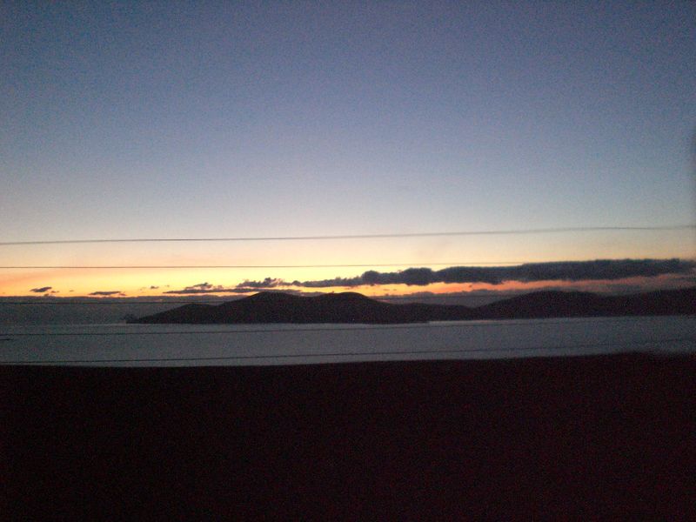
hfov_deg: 49.0
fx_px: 764
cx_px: 348
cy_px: 261
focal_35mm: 38
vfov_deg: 37.7
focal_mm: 6.3
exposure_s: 1/50
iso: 800
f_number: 3.1
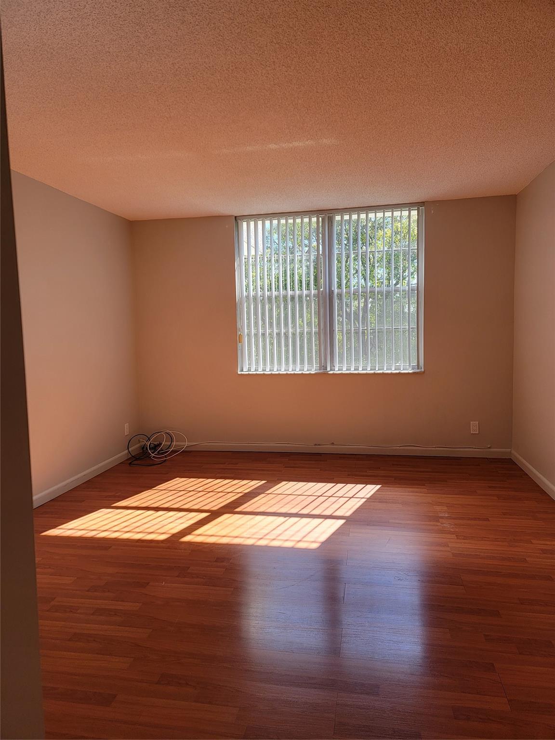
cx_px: 278
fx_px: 513
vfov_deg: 71.6
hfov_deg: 56.8
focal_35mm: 24
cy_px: 370
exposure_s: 1/120
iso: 20
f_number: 1.8
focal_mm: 6.7
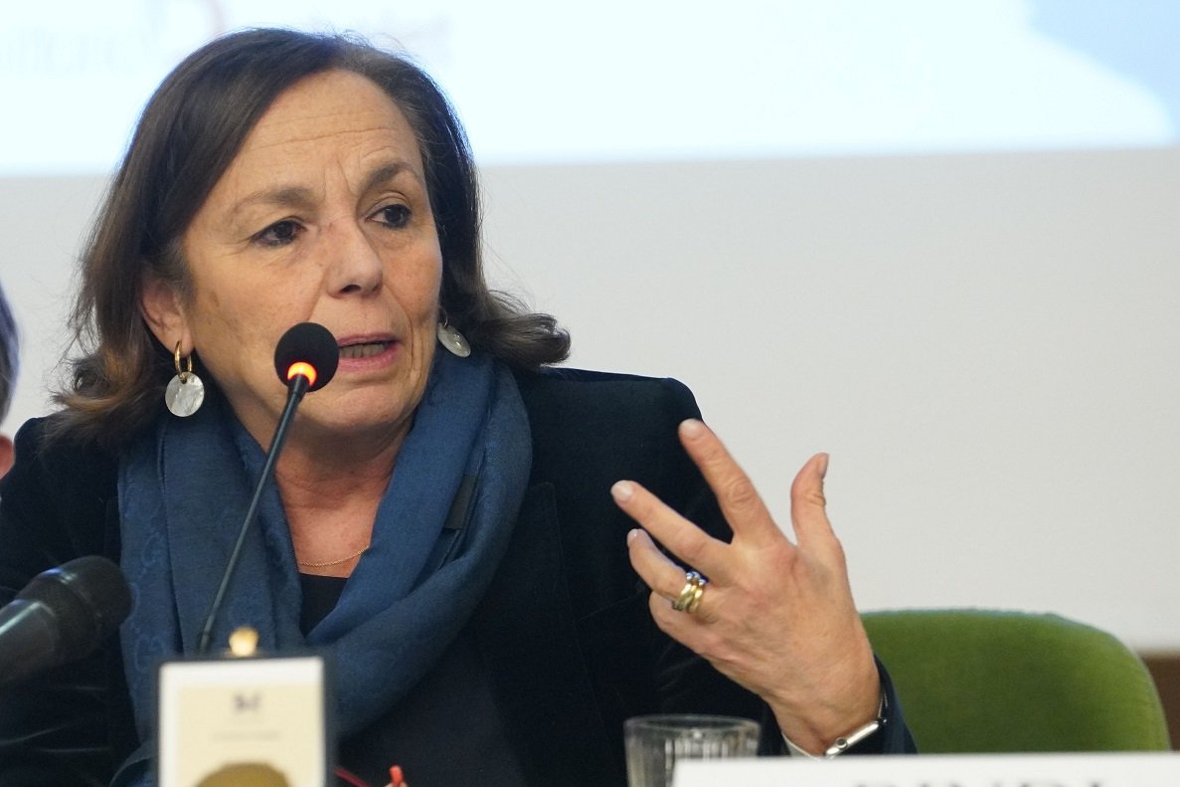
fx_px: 9733
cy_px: 394
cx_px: 590
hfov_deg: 6.9
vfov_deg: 4.6
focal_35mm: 297
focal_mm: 198
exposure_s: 1/125
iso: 6400
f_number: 4
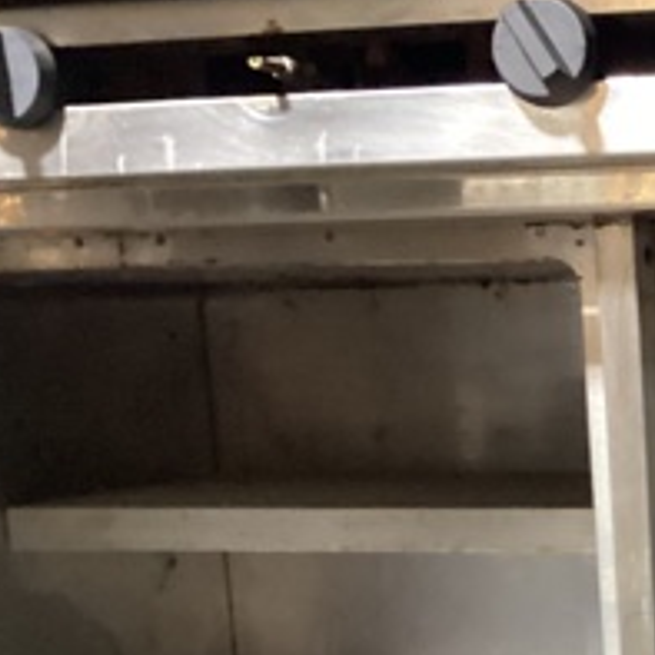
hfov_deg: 19.2
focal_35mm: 85
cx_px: 805
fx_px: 1820
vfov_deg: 19.7
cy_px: 685
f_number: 2.4
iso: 500
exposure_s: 1/30
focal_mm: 3.3
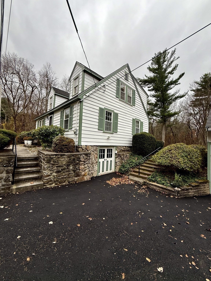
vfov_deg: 102.1
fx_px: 114
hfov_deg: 85.7
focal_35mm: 14
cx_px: 106
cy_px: 140
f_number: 2.2
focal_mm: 2.22
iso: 50
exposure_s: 1/152
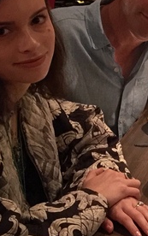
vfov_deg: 20.5
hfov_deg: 11.9
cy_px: 93
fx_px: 650
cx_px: 272
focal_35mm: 101
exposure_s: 1/4
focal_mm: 4.15
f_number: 2.2
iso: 250
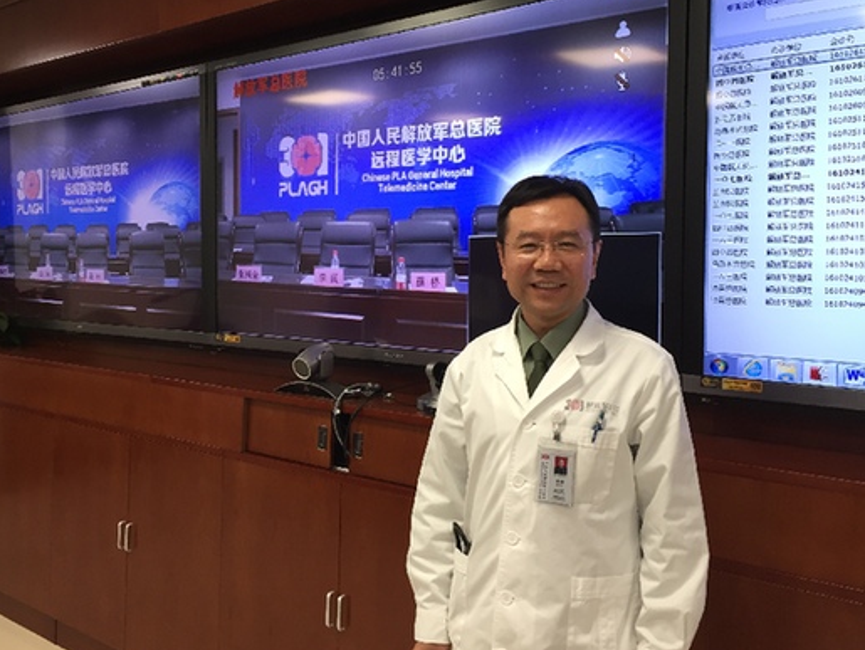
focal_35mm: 35
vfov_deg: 40.7
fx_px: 875
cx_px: 373
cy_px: 288
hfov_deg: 52.4
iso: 50
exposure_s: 1/33
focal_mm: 4.15
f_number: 2.2
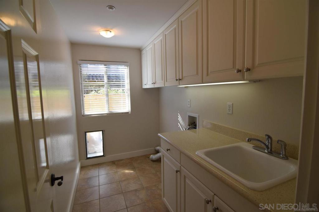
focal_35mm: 16
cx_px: 160
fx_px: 146
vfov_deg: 72.0
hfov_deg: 95.0
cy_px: 106
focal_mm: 11
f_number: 5.6
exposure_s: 1/125
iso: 400
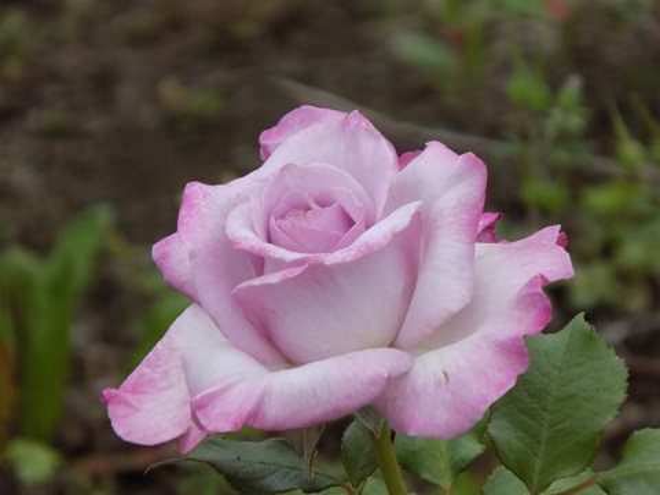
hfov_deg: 3.1
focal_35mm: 630
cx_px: 330
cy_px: 248
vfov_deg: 2.4
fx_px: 12012
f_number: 5.9
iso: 400
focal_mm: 112
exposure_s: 1/100
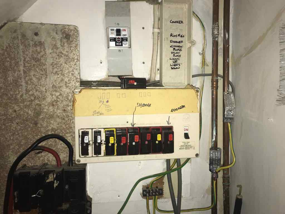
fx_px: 231
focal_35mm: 28
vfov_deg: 49.7
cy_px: 107
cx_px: 142
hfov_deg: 63.4
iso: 20
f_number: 1.8
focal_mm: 3.99
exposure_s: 1/57
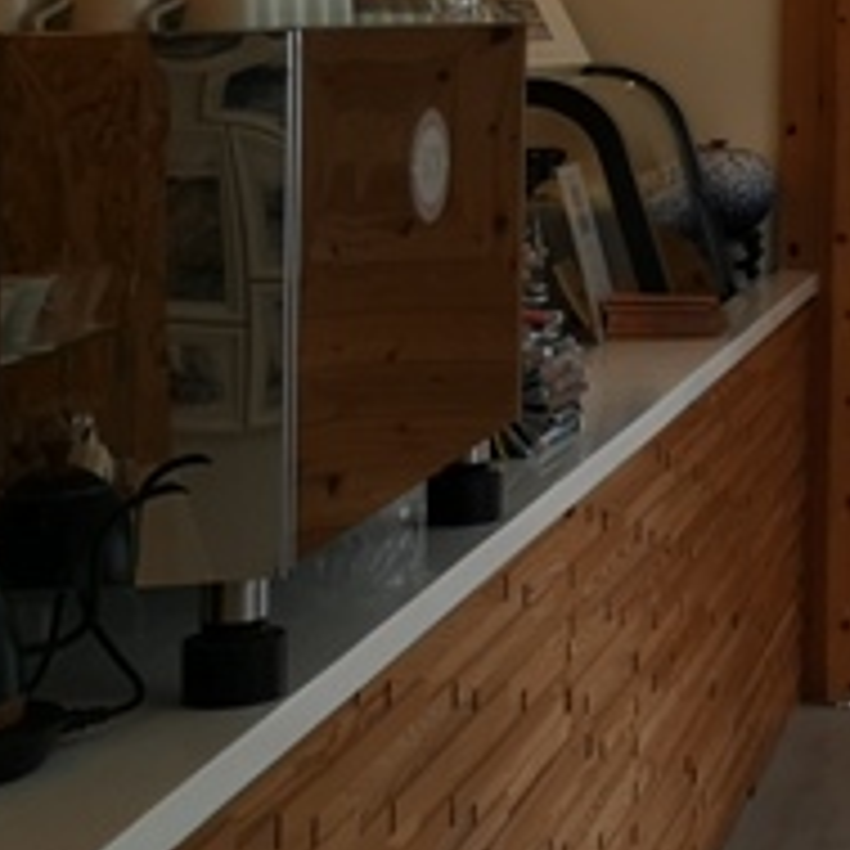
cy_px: -139
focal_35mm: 101
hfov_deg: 14.5
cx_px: 1660
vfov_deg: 16.6
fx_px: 2806
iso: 80
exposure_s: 1/180
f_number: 1.8
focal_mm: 3.95
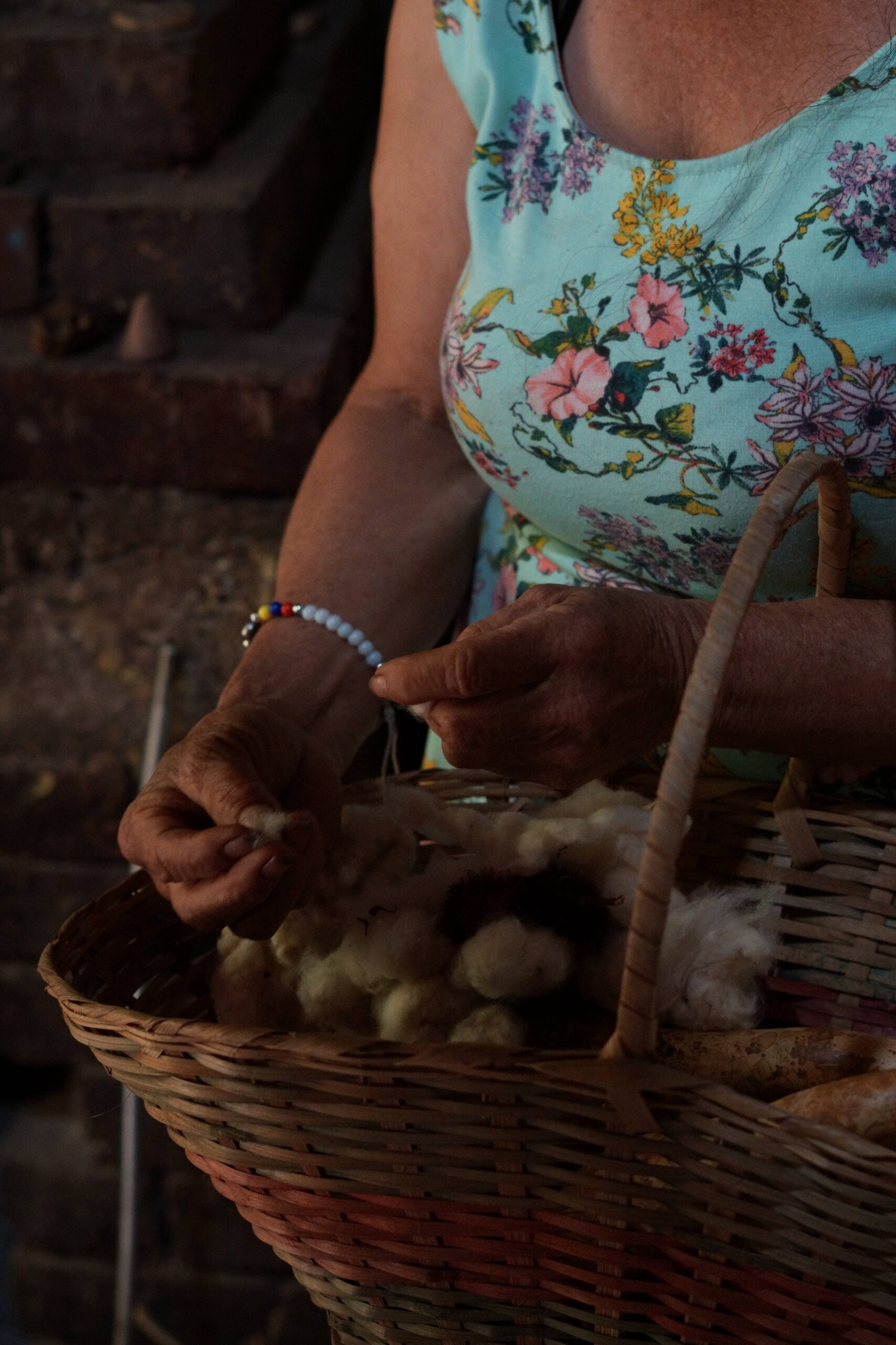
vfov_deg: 27.0
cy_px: 672
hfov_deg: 18.2
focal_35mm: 75
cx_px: 448
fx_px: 2799
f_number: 3.5
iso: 2500
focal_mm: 50
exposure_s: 1/160
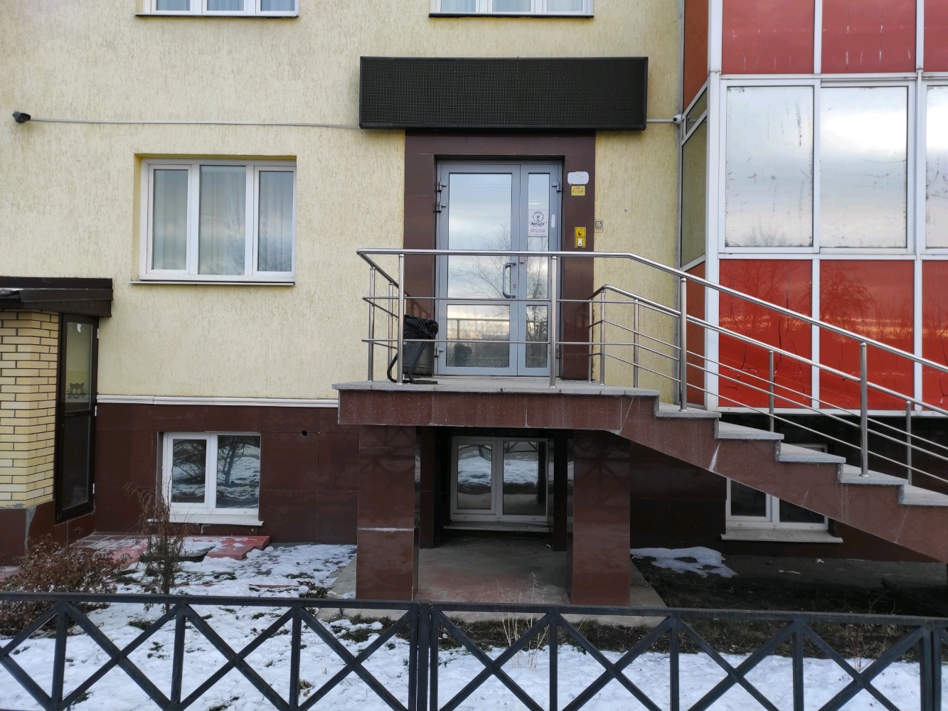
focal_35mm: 25
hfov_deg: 69.4
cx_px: 474
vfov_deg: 54.9
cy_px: 356
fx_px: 685
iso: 100
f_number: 1.89
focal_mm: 5.43
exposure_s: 1/101
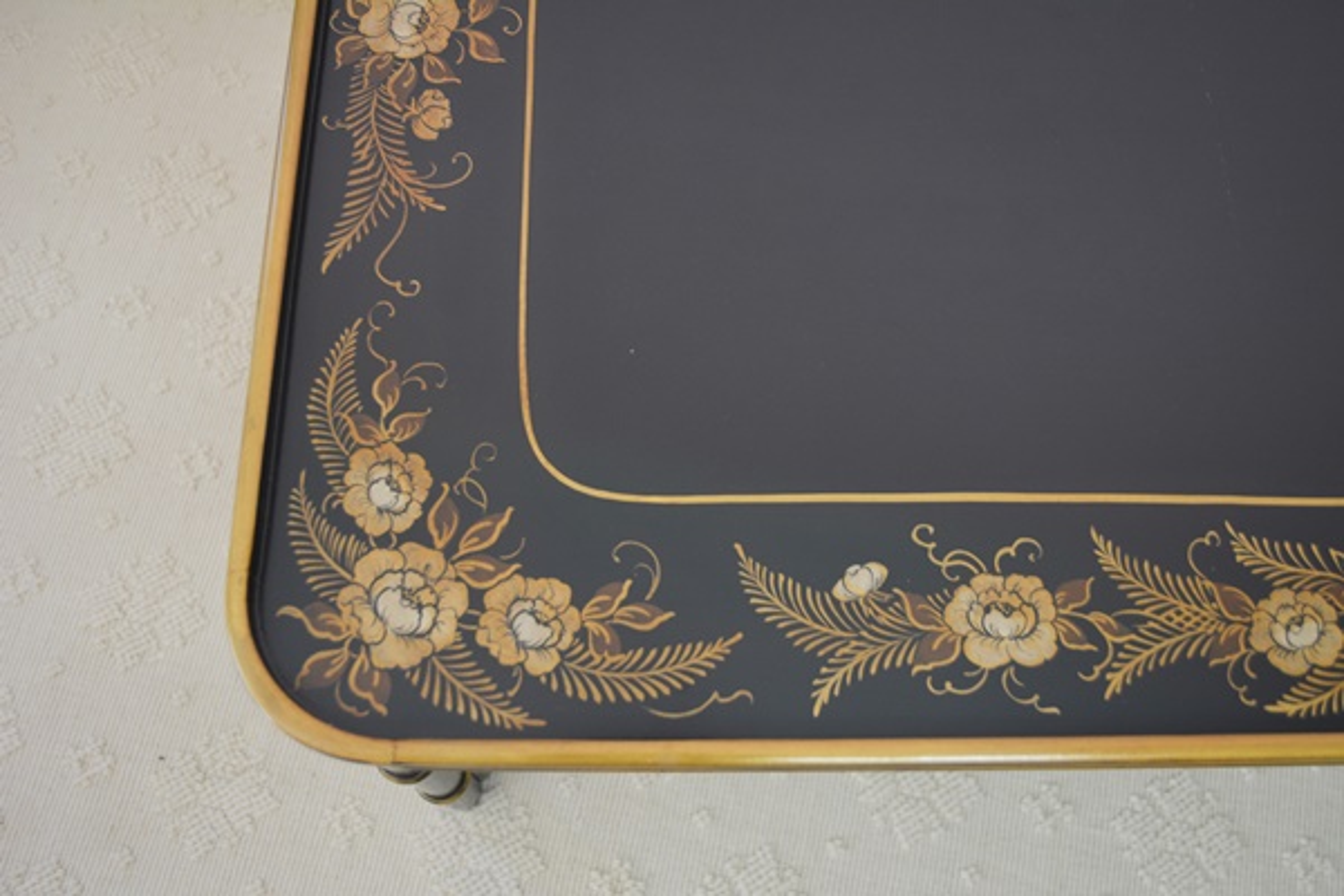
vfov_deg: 40.0
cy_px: 448
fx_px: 1232
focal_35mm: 33
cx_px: 672
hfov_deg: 57.2
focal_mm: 22
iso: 640
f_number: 4
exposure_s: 1/60
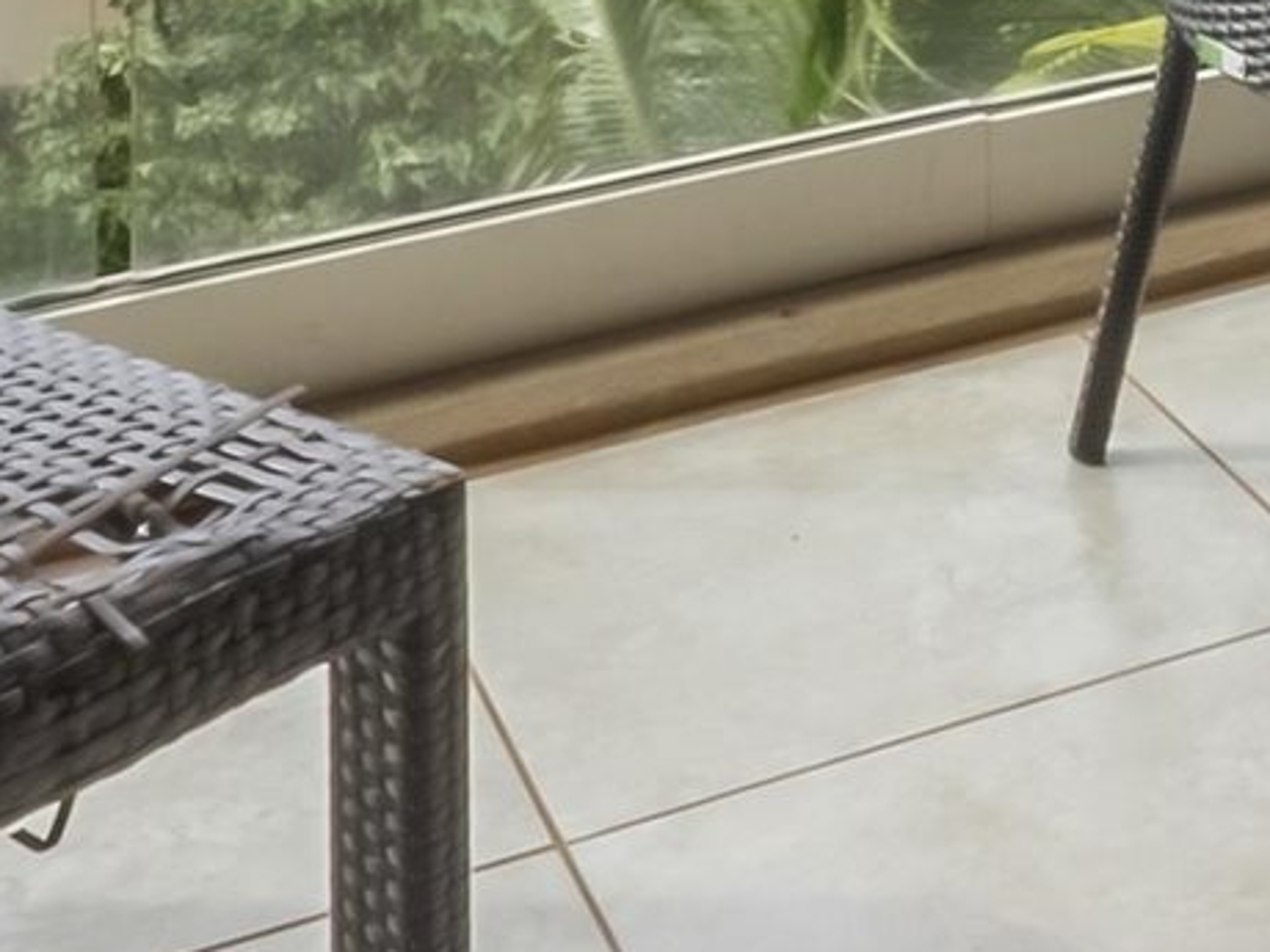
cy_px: -1091
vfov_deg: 13.5
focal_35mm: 90
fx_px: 3302
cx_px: 1872
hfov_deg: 19.2
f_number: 22
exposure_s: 1/500
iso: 640
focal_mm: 14
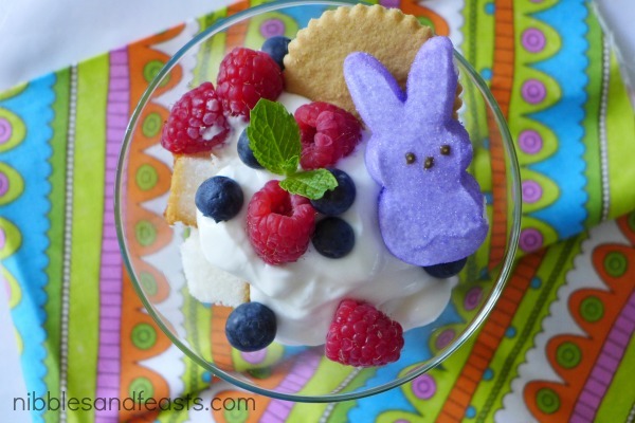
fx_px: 1058
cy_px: 212
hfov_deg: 33.4
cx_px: 318
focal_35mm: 60
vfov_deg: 22.6
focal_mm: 11.8
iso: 400
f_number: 2
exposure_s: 1/80
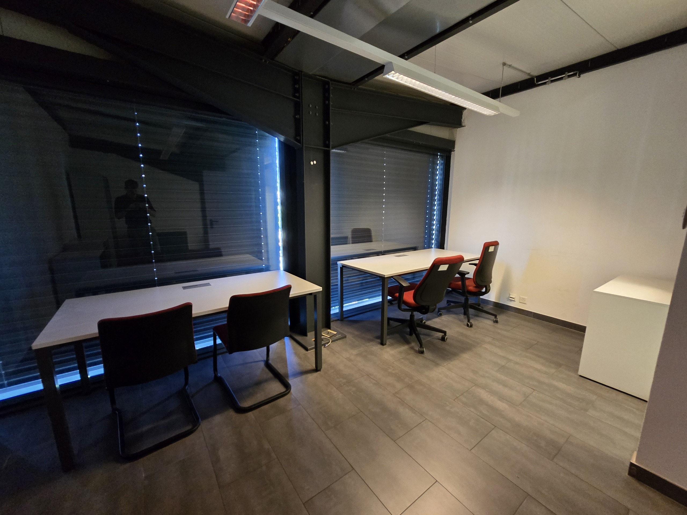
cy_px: 258
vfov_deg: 89.9
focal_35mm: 13
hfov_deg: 106.2
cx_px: 344
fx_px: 258
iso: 640
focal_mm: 2.2
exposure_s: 1/50
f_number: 2.2
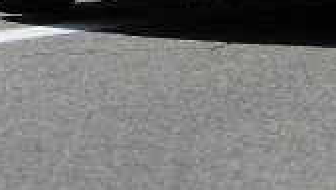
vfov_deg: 1.2
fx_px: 9319
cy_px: -110
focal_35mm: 1045
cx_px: 188
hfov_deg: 2.1
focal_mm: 170
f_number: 7.1
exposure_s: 1/640
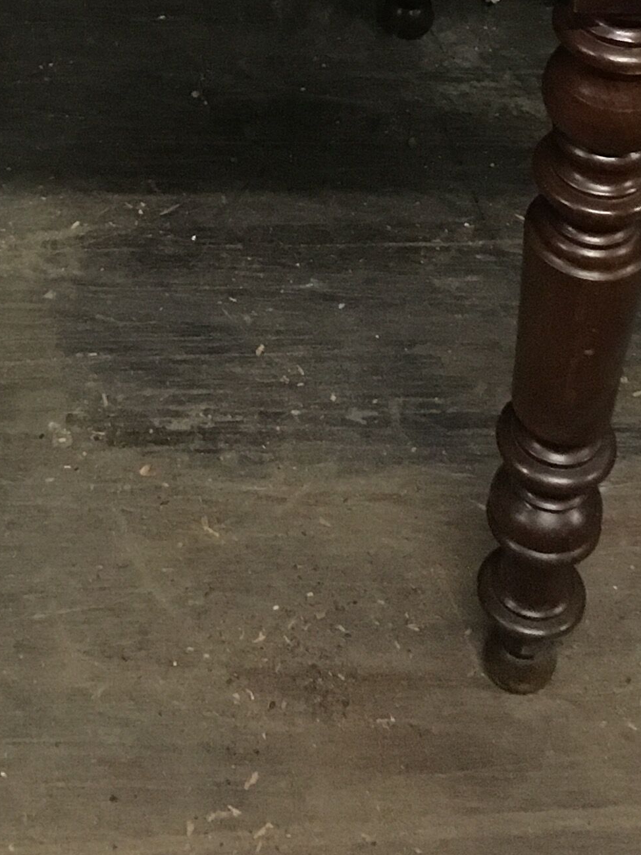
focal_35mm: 90
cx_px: 114
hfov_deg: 16.3
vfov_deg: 19.1
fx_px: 2222
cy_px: -434
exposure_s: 1/17
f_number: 2.2
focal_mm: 4.15
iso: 400
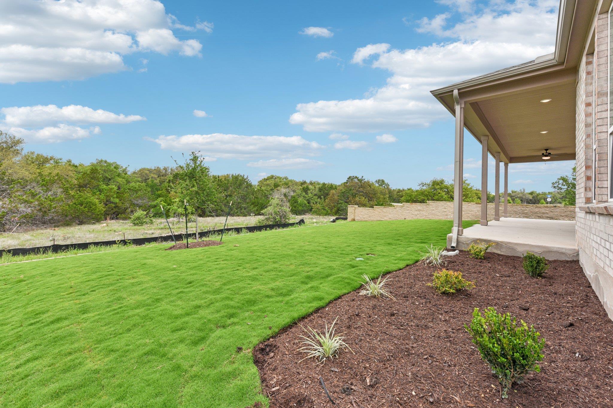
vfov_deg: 81.2
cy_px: 204
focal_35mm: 14
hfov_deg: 104.3
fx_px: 238
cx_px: 306
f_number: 8
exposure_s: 1/320
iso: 100
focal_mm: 14
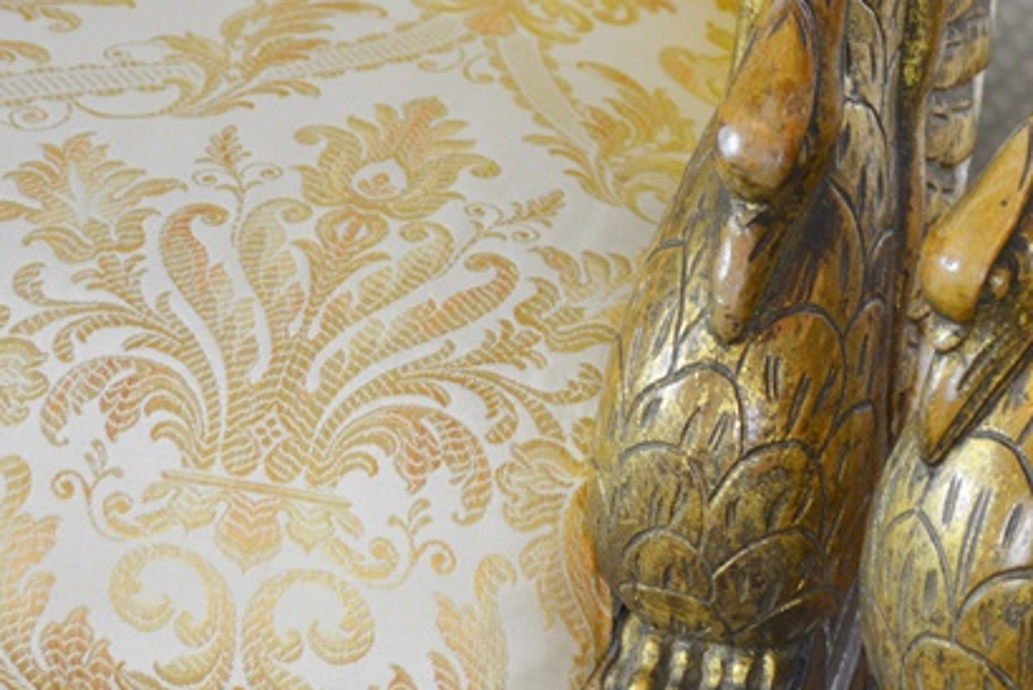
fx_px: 3589
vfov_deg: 11.0
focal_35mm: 125
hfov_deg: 16.2
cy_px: 287
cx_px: 932
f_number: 5
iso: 800
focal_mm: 38
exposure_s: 1/40
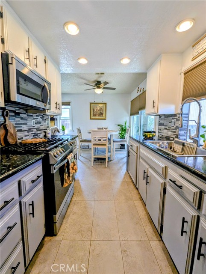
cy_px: 137
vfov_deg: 106.1
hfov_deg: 90.1
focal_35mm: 13
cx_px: 103
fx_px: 103
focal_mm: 1.95
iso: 74
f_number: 2.2
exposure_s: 1/120
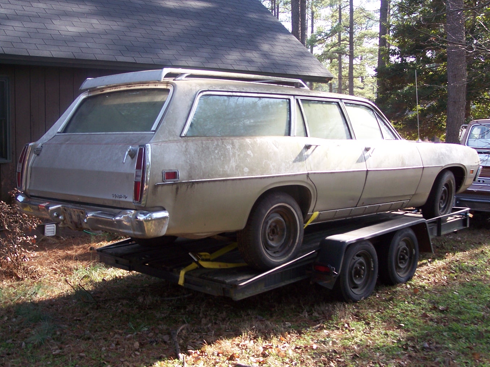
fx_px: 609
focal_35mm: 43
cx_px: 259
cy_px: 168
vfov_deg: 33.6
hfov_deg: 43.8
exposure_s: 1/180
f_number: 3.4
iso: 100
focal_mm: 8
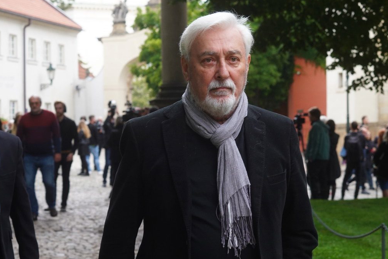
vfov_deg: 12.3
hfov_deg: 18.3
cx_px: 274
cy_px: 183
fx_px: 1196
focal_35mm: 111
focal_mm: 70
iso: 1000
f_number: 8
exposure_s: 1/250
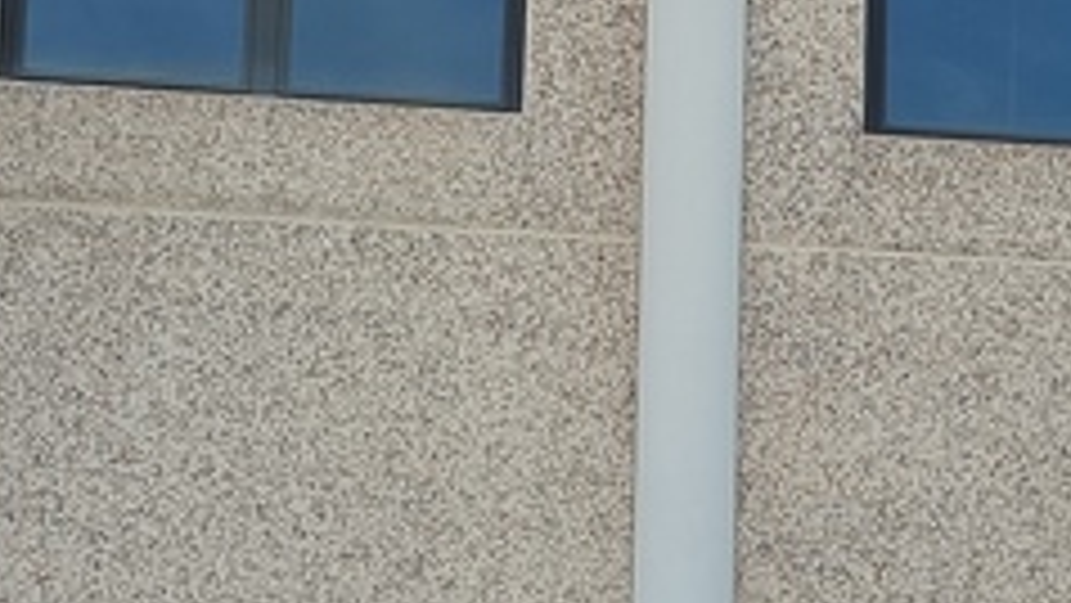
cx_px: 1228
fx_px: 3323
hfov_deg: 17.6
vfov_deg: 10.1
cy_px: 824
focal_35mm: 117
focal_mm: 5.95
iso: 50
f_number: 1.89
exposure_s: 1/356
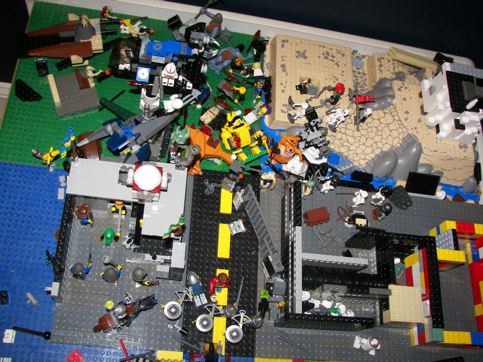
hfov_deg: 51.4
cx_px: 242
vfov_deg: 39.7
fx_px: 502
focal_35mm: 36
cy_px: 181
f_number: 2.8
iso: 100
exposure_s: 1/30
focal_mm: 6
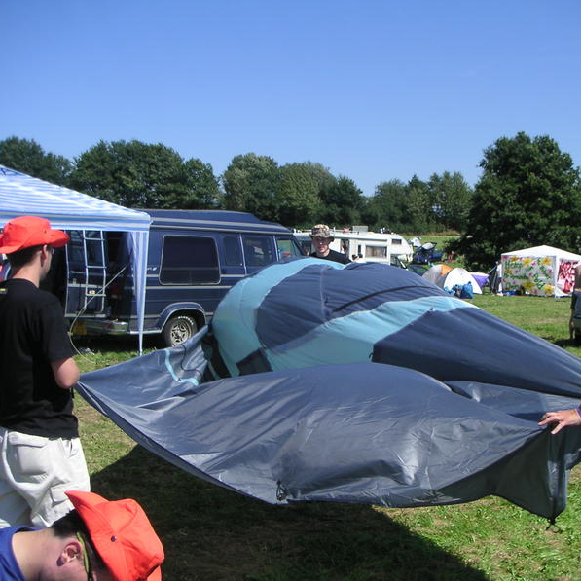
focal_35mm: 45
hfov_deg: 37.5
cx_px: 320
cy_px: 290
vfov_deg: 37.6
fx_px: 855
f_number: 6.7
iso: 50
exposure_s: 1/180
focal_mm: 6
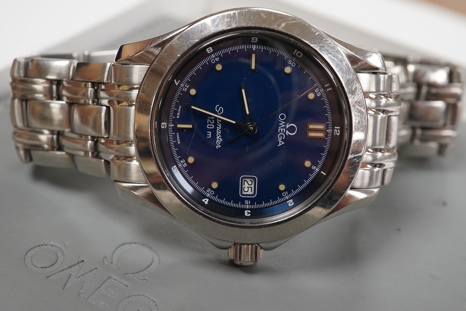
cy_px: 156
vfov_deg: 29.9
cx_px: 233
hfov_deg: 43.6
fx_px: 582
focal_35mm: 45
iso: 2500
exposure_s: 1/100
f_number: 14
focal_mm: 30
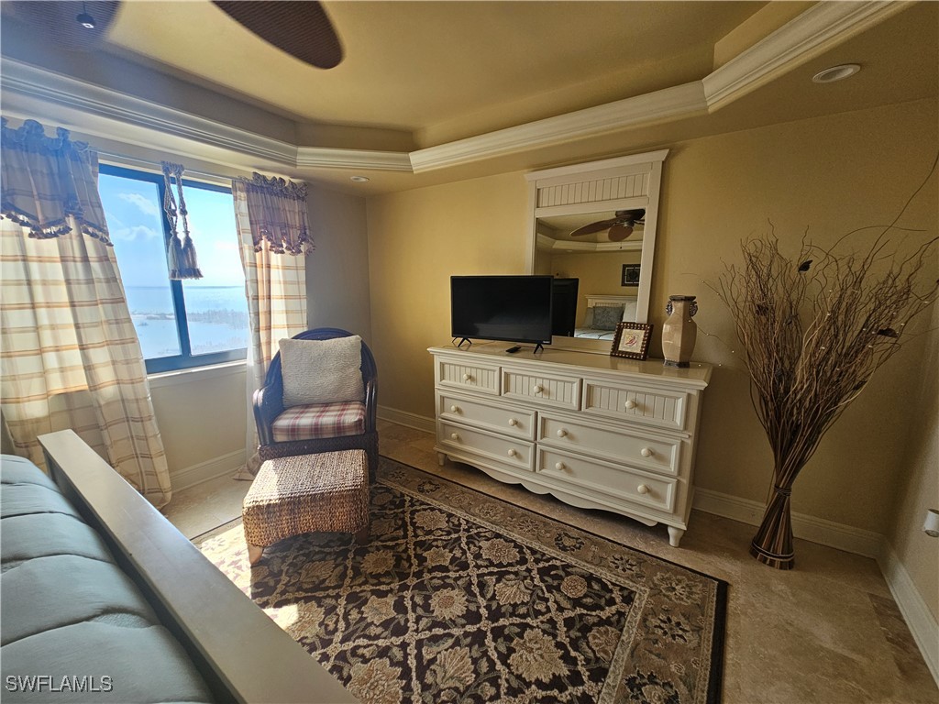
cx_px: 470
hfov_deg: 106.2
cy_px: 352
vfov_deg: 89.9
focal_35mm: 13
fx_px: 353
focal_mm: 2.2
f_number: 2.2
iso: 64
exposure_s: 1/120
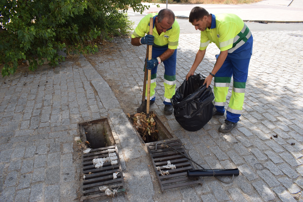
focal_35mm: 27
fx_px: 227
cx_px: 152
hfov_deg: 67.4
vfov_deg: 47.9
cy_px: 101
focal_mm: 18
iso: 220
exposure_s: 1/250
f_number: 8
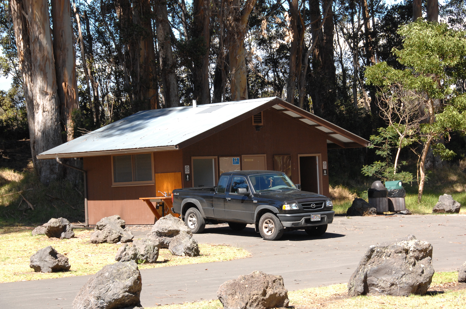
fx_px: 1261
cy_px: 154
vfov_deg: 14.0
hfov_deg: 20.9
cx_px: 233
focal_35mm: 98
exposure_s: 1/320
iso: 400
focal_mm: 65
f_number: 9
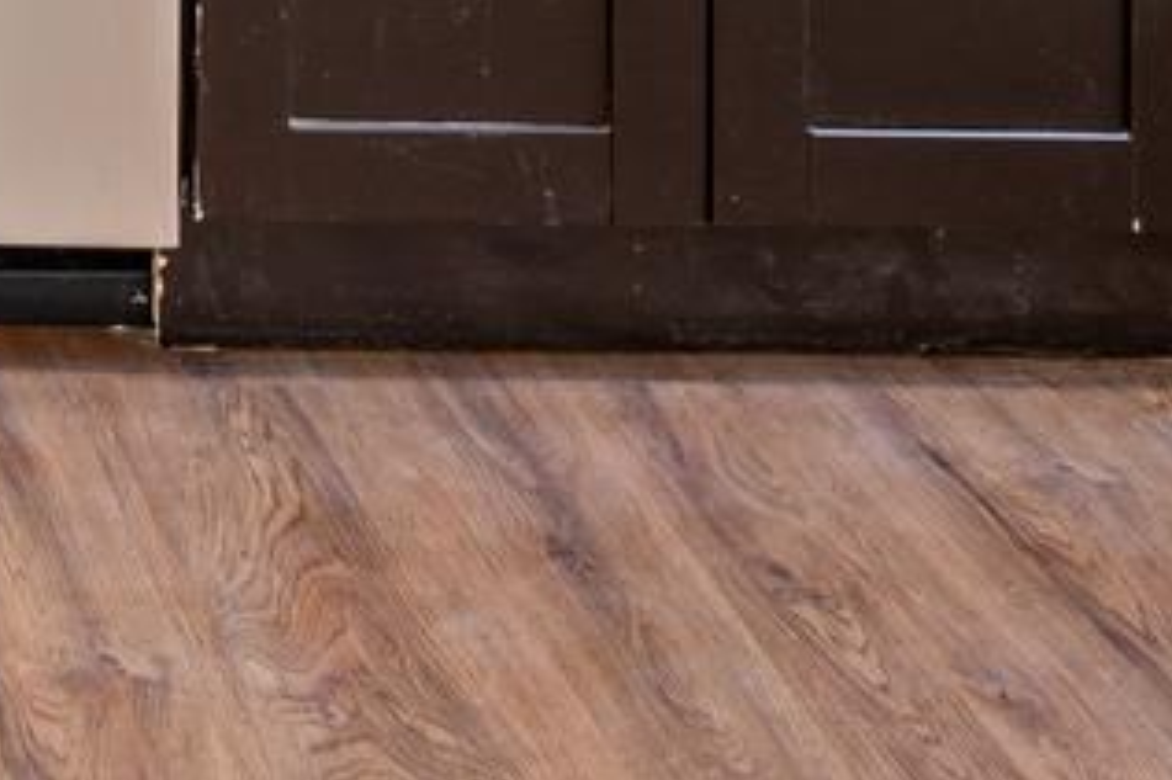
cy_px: -1126
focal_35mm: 97
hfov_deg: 18.1
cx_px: -706
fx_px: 3156
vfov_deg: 11.5
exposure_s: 2
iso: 160
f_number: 7.1
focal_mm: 10
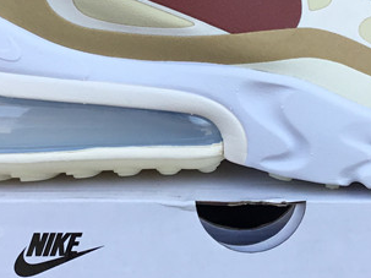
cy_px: 126
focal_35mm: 92
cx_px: 242
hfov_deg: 21.3
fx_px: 986
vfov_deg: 16.0
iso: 25
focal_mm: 3.3
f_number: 2.4
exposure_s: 1/395
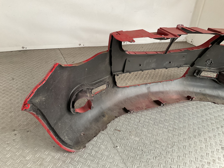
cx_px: 112
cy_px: 84
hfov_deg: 61.7
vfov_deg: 48.2
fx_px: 188
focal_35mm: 29
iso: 125
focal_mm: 3
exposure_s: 1/50
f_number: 1.8
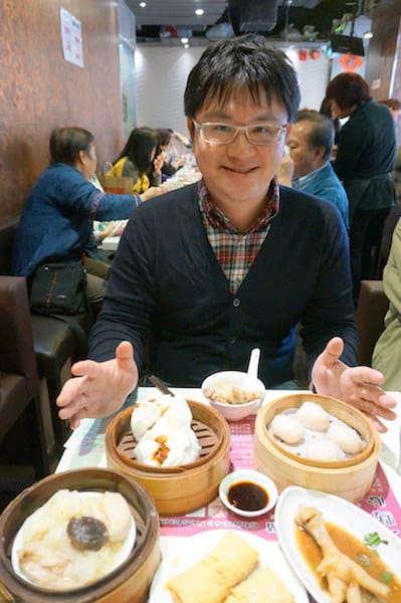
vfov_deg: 73.8
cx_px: 200
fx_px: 402
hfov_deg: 53.1
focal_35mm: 24
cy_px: 302
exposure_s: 1/125
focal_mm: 16
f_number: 3.5
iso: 3200
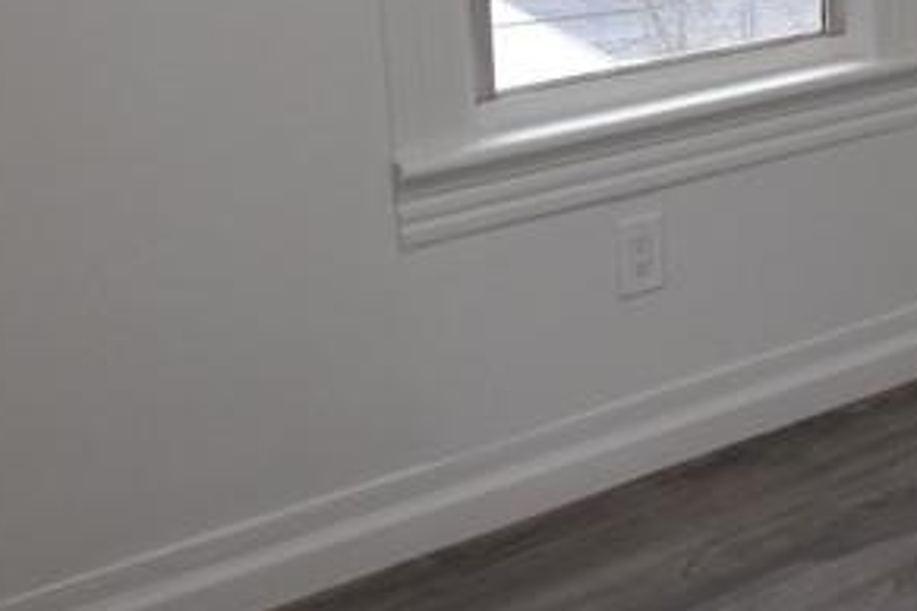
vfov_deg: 22.8
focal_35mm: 56
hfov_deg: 33.4
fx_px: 1426
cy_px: -57
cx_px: 860
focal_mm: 10
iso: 800
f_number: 6.3
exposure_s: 1/80
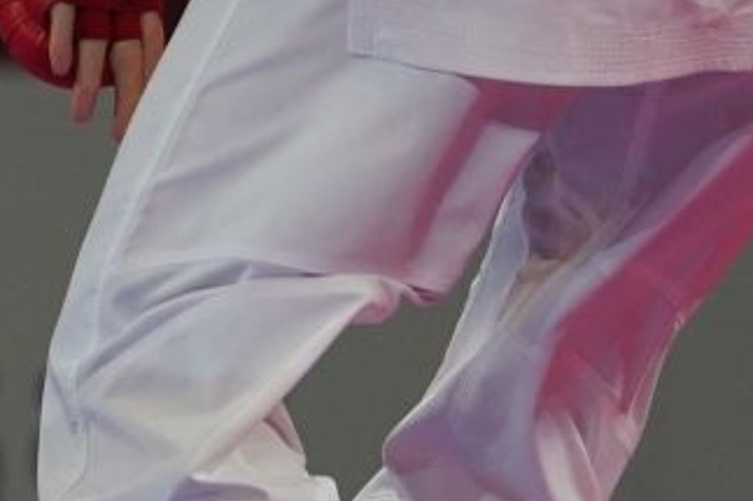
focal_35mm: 1114
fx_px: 23288
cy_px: -648
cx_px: -504
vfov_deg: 1.2
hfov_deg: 1.8
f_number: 2.8
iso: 1250
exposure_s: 1/1000
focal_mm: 200
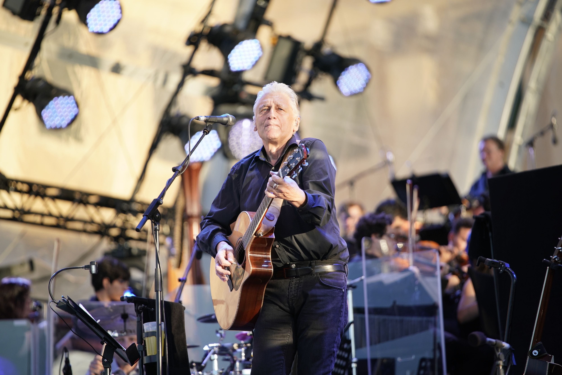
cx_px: 281
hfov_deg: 10.3
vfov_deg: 6.9
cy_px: 188
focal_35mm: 200
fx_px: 3122
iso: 320
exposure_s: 1/1250
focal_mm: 200
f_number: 2.8
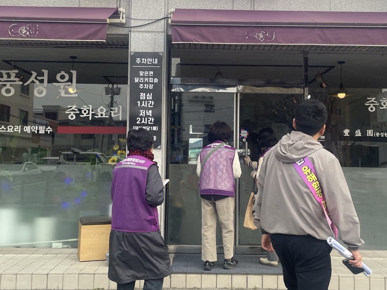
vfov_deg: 34.3
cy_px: 123
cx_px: 199
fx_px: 470
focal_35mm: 42
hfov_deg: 44.8
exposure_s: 1/264
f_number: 1.6
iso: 32
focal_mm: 4.2
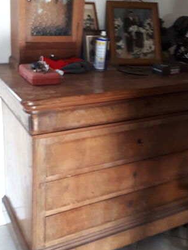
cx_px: 85
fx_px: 304
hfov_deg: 34.4
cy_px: 116
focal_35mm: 42
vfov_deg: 44.7
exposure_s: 1/17
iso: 250
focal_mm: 3.6
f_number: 1.9
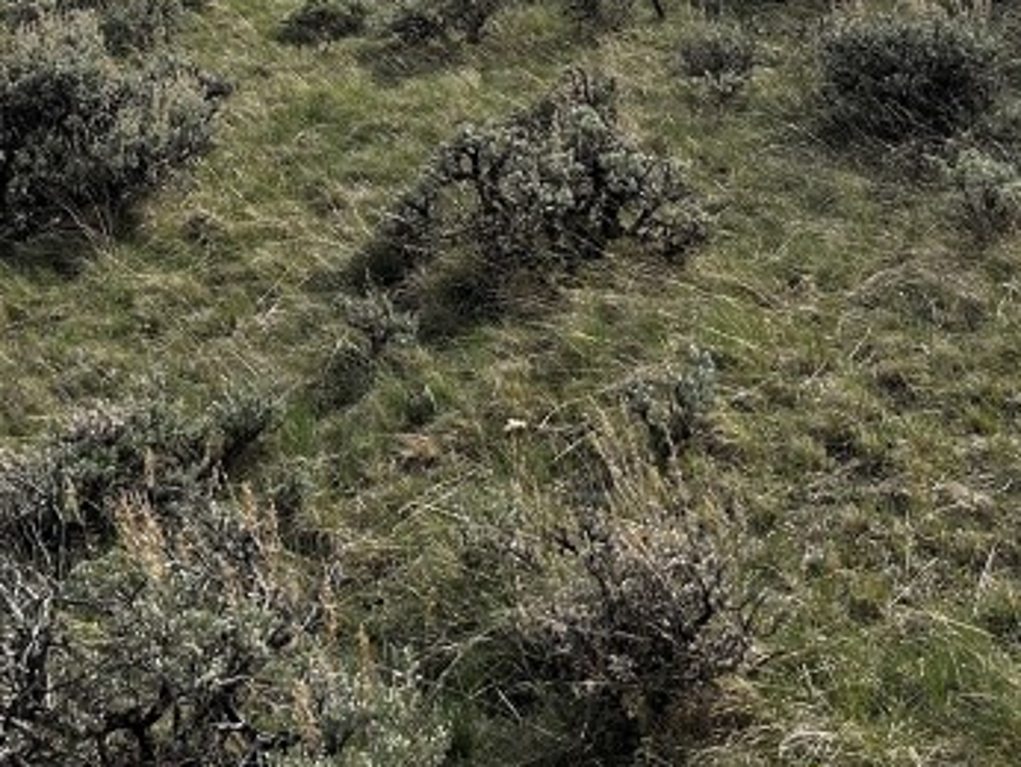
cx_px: 425
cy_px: -319
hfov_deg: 27.3
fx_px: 2096
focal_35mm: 71
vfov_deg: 18.7
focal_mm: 6.86
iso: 80
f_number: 1.78
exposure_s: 1/6211
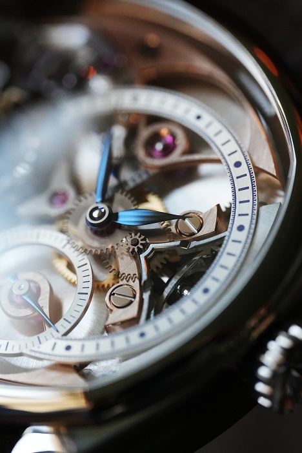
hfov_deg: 13.1
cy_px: 226
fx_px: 1320
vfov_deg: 19.4
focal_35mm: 105
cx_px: 151
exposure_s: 1/250
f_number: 4.5
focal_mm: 105
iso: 6400
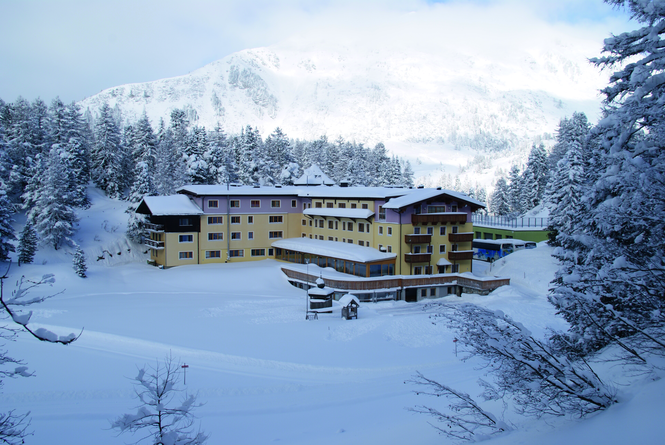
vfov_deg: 37.0
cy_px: 222
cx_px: 332
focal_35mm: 36
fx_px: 666
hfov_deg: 53.1
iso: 100
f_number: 10
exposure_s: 1/160
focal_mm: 24
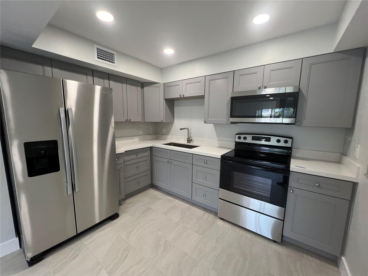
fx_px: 138
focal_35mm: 13
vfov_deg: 89.9
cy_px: 138
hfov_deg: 106.2
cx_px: 184
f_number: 1.8
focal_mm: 1.57
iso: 200
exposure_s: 1/120
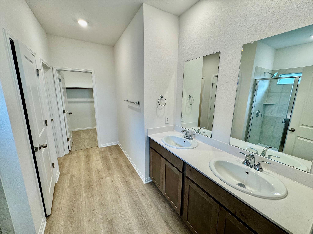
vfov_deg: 85.7
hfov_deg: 102.1
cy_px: 117
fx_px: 127
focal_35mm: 14
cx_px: 156
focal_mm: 2.22
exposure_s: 1/120
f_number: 2.2
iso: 125
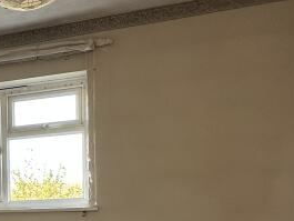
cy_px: 231
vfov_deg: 25.5
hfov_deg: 28.3
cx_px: -102
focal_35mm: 54
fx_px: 459
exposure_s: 1/99
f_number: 2.2
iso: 125
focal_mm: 2.22
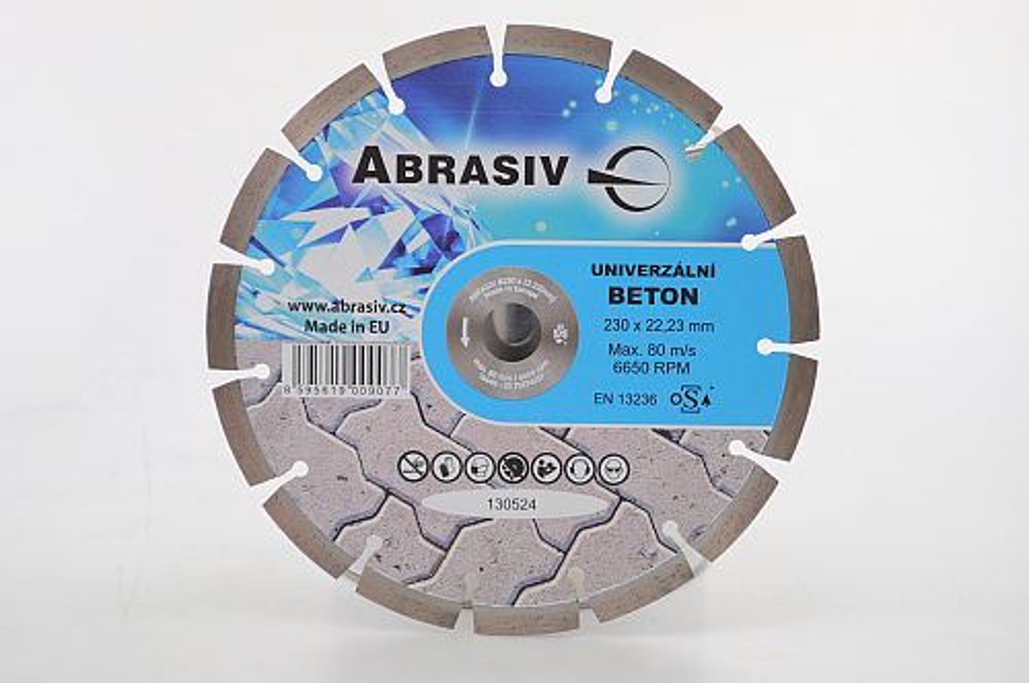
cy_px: 342
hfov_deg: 28.1
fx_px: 2055
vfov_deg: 18.9
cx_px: 514
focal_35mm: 72
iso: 500
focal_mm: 48
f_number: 5.3
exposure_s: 1/60
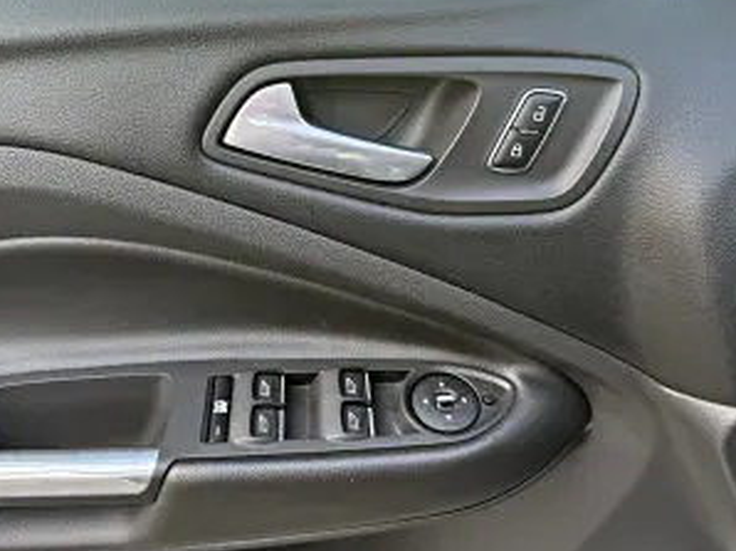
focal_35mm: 29
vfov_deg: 48.1
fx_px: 616
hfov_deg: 61.4
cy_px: 242
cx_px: 316
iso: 100
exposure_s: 1/121
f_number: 1.78
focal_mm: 6.76
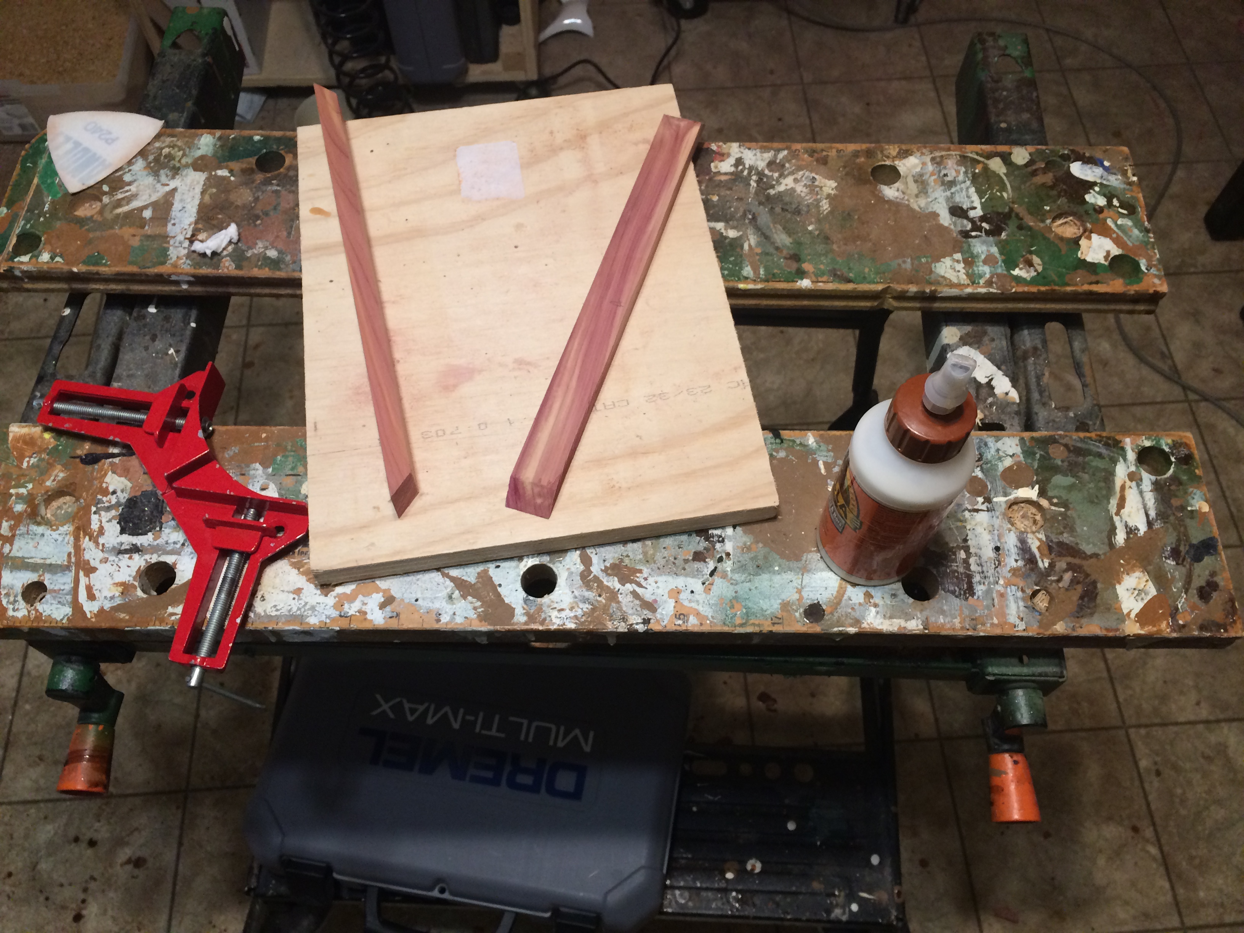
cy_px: 466
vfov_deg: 48.2
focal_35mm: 29
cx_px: 622
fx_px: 1042
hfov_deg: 61.7
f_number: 2.2
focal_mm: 4.15
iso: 100
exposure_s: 1/30
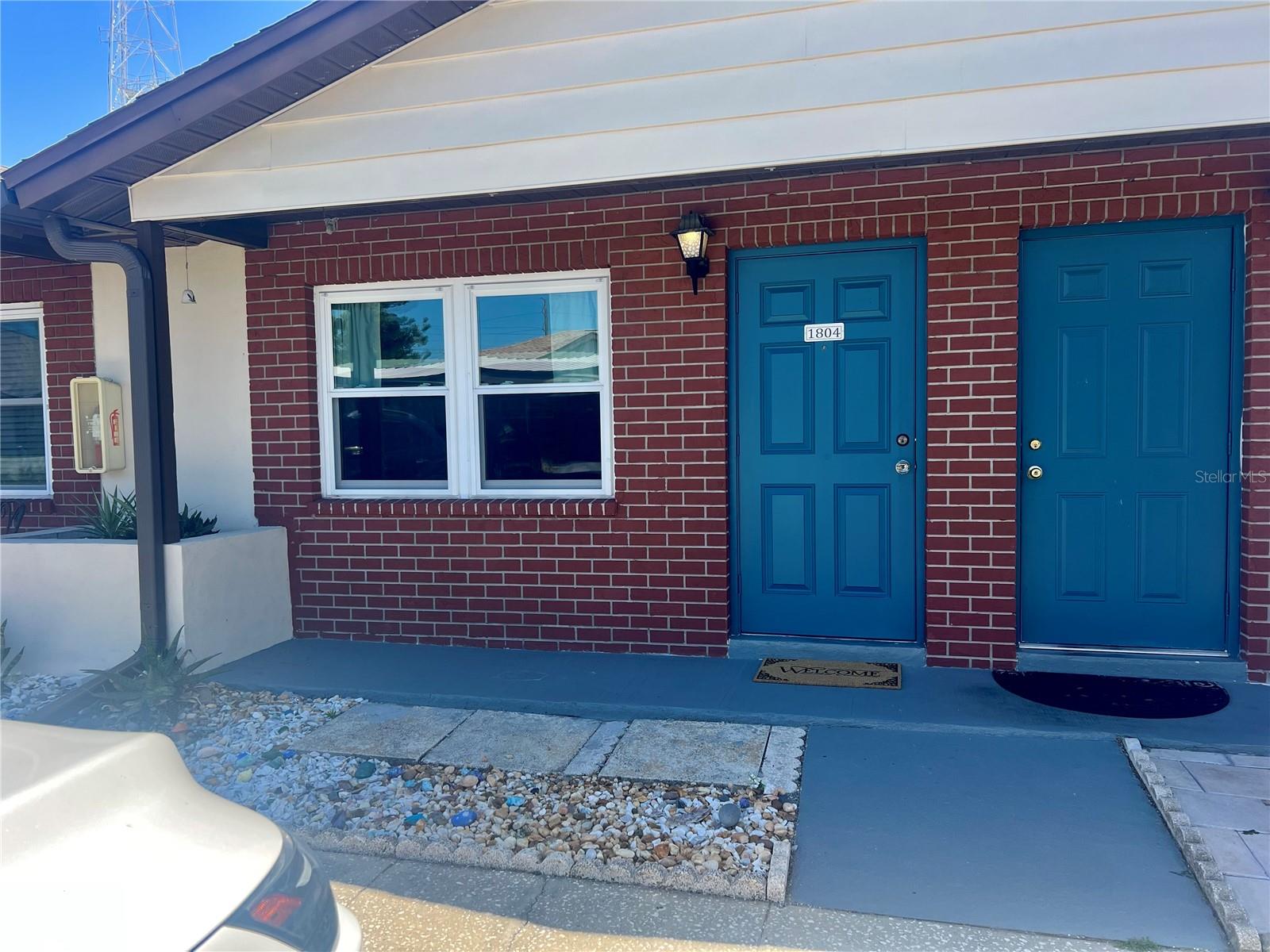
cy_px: 476
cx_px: 635
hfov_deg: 67.3
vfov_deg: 53.1
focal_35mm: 26
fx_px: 954
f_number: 1.5
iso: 50
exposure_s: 1/1029
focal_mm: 5.7
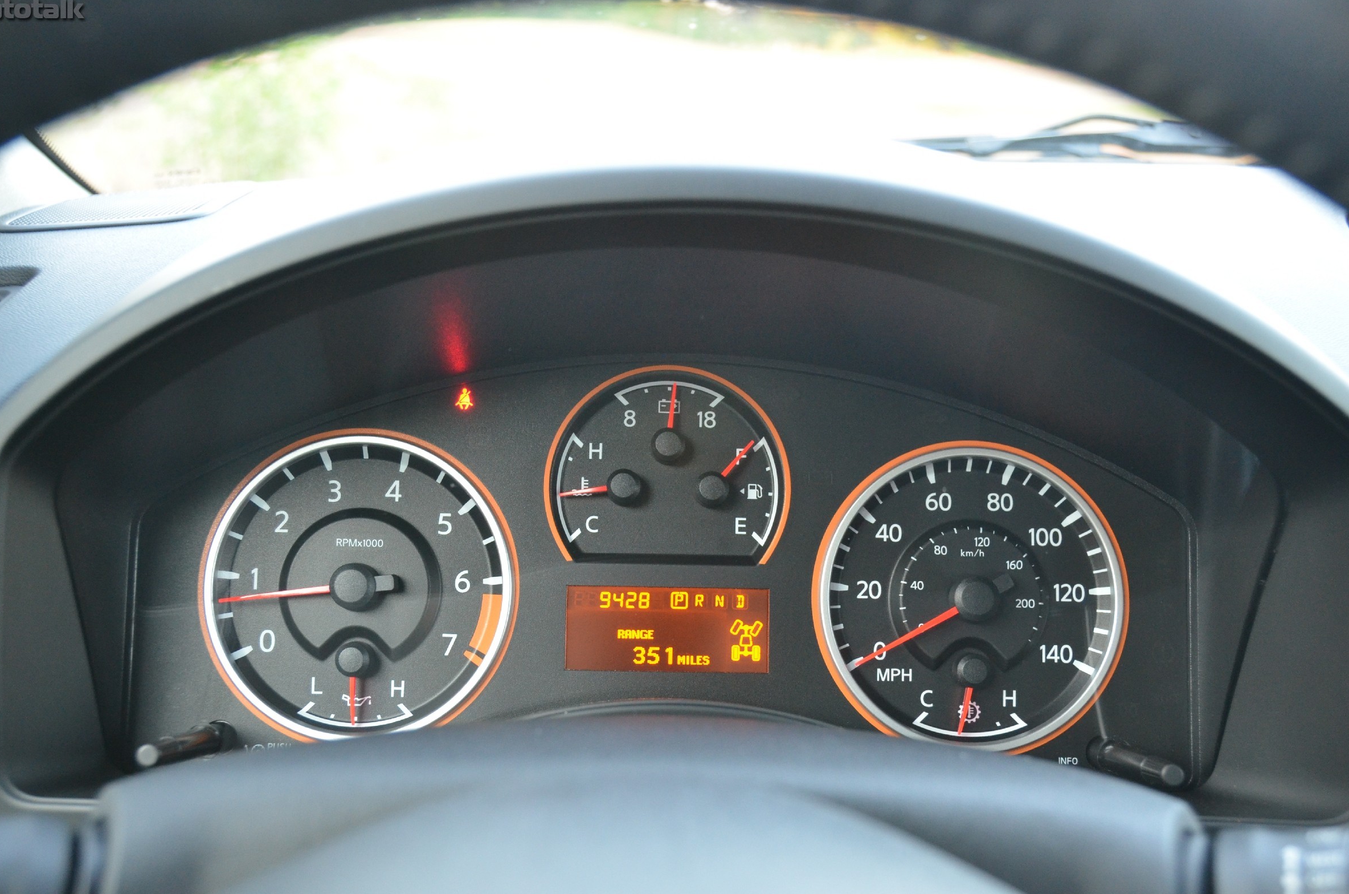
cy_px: 468
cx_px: 669
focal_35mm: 38
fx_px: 1421
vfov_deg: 34.9
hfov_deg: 50.8
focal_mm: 24
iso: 1600
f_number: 3.8
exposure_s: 1/40
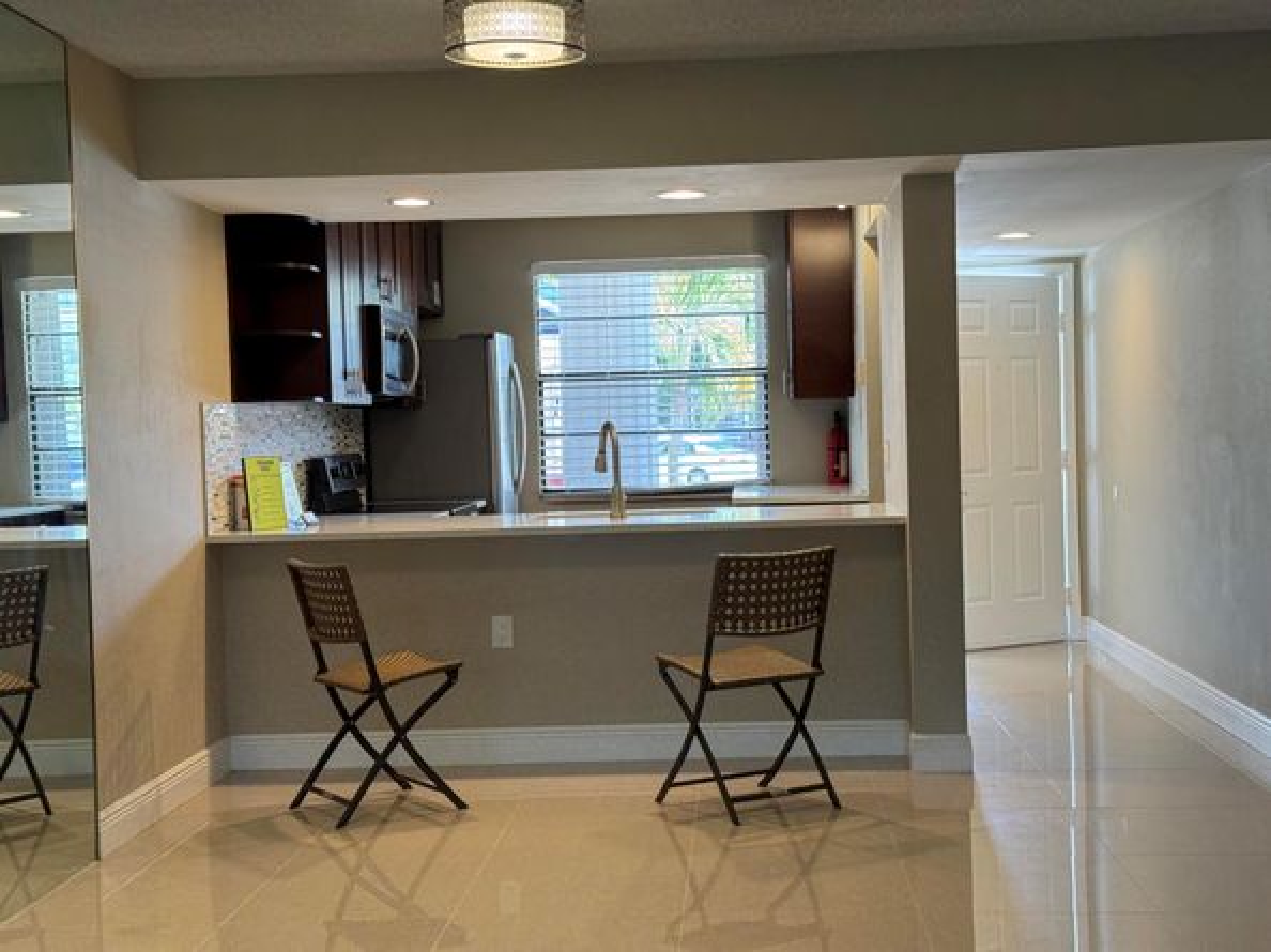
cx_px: 636
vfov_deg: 30.2
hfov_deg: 39.7
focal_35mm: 48
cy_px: 476
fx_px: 1762
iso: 50
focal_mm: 6.76
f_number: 1.78
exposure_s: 1/60
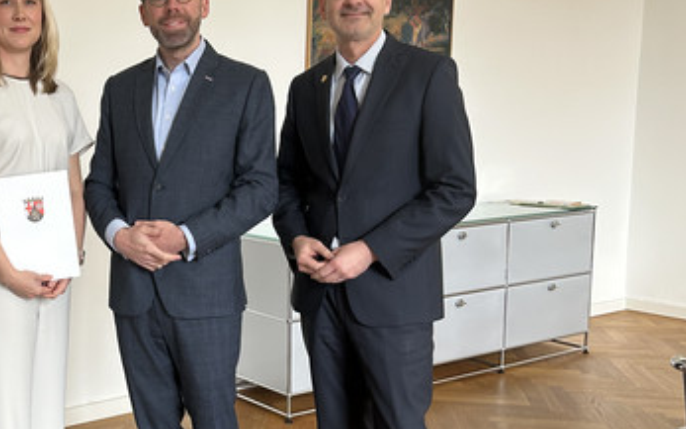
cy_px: 240
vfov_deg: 25.8
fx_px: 935
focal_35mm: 50
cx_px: 111
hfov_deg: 38.4
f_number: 1.5
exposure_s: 1/50
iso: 80
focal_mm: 5.7
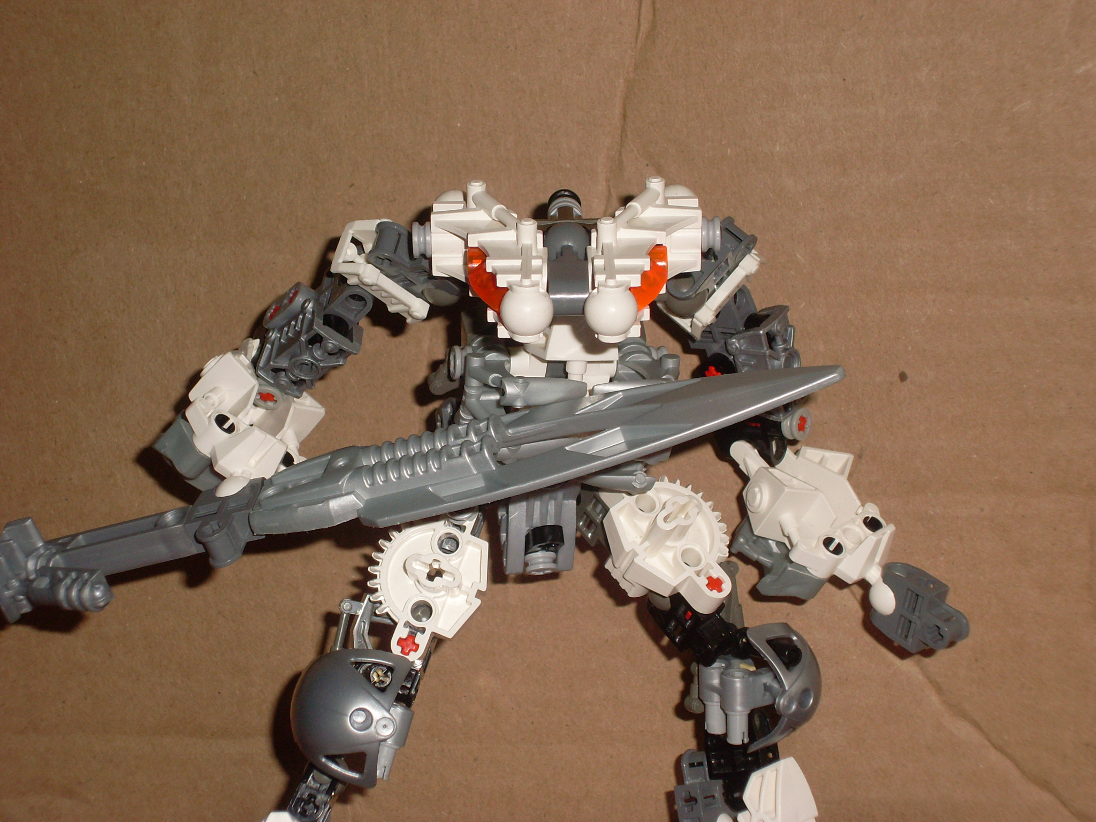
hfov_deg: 24.1
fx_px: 2565
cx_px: 548
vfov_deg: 18.2
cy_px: 411
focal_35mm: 81
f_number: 11.3
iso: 100
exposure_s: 1/60
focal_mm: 13.5
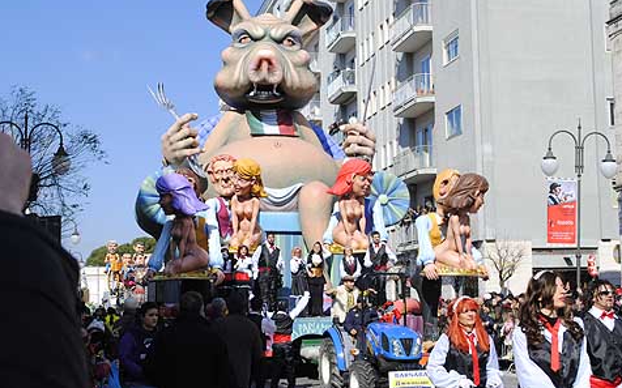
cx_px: 316
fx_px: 847
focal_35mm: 50
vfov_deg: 25.8
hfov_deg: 40.3
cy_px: 200
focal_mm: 32
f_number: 8
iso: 100
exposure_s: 1/250
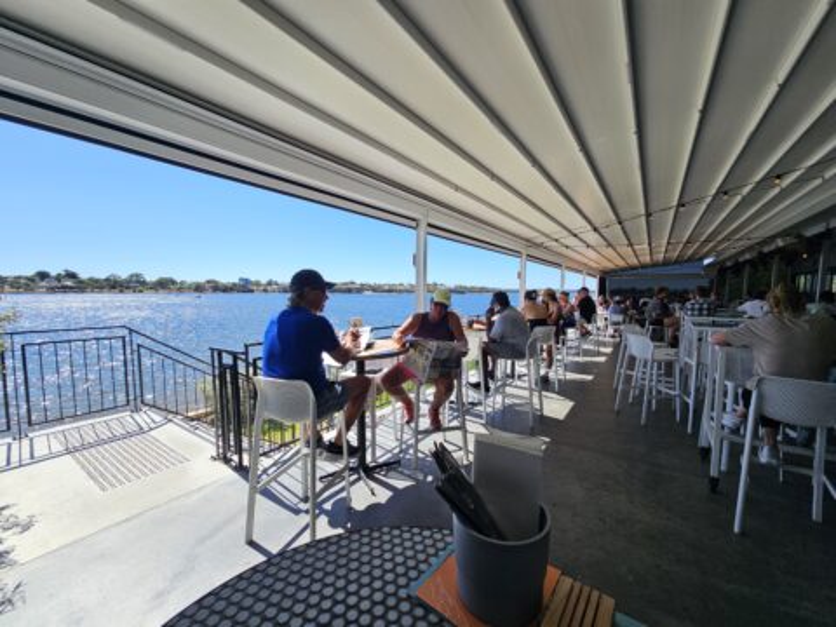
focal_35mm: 13
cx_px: 418
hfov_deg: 106.2
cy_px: 314
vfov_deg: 89.9
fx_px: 314
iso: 50
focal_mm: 2.2
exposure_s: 1/1497
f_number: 2.2
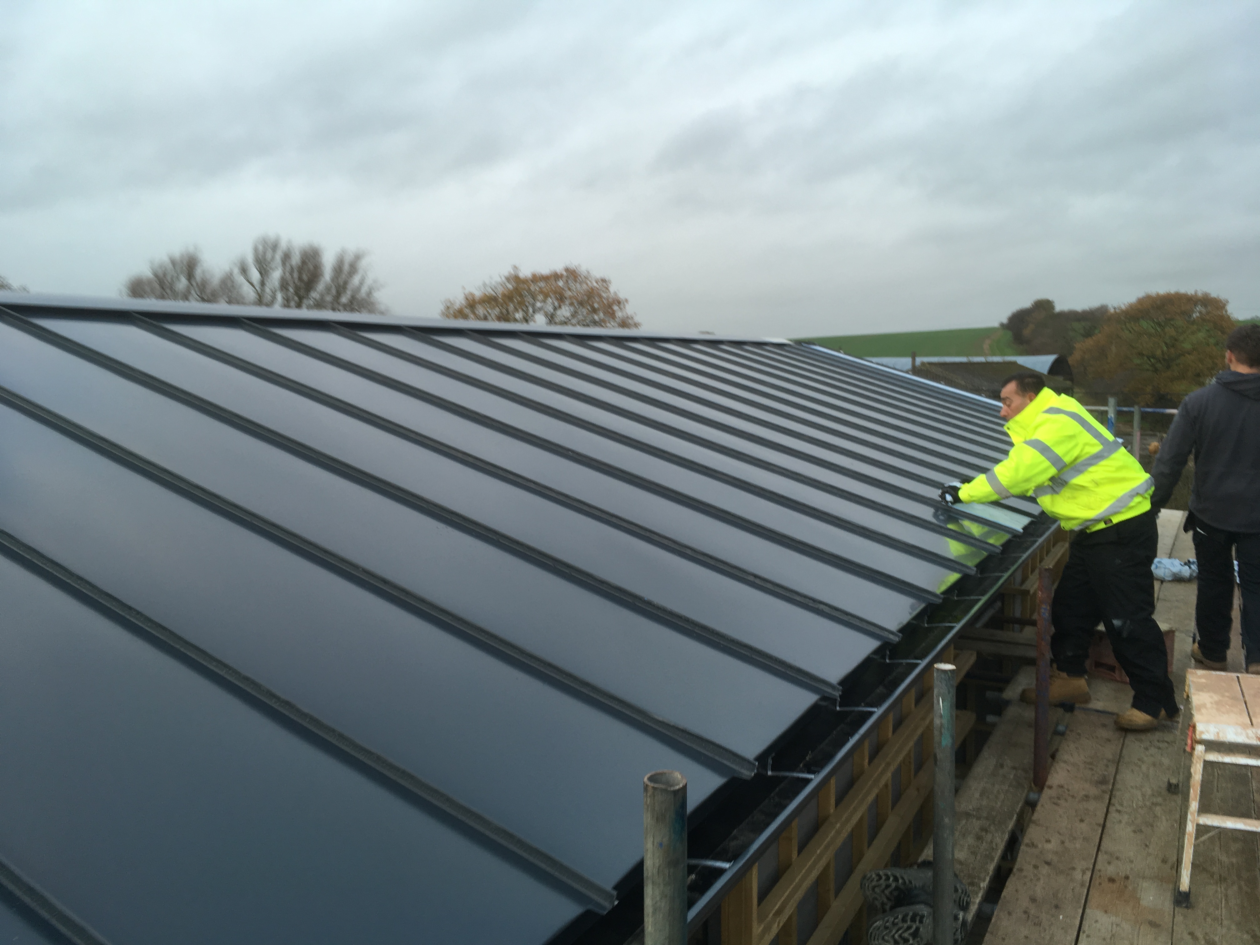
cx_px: 630
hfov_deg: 61.7
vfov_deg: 48.2
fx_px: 1056
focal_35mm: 29
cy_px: 472
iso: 25
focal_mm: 4.15
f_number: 2.2
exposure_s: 1/101
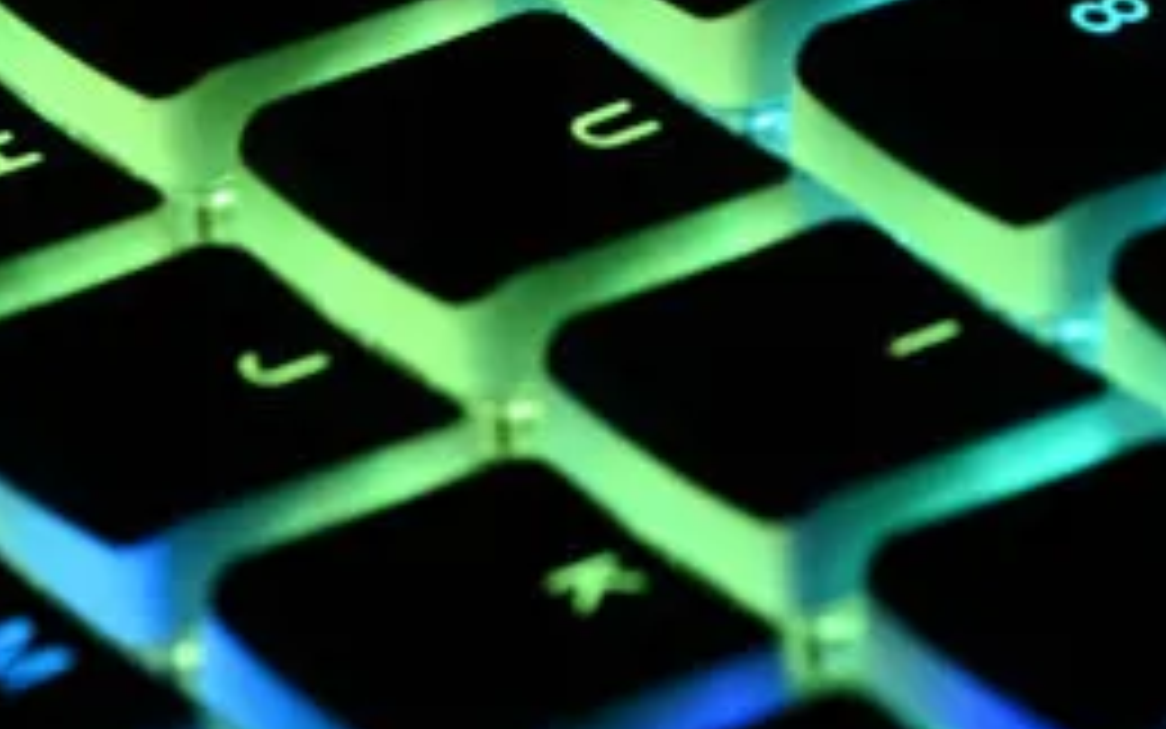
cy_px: -11
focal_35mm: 496
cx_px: -405
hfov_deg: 4.2
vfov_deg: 2.6
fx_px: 15765
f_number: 8
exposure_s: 1/50
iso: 800
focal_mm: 105
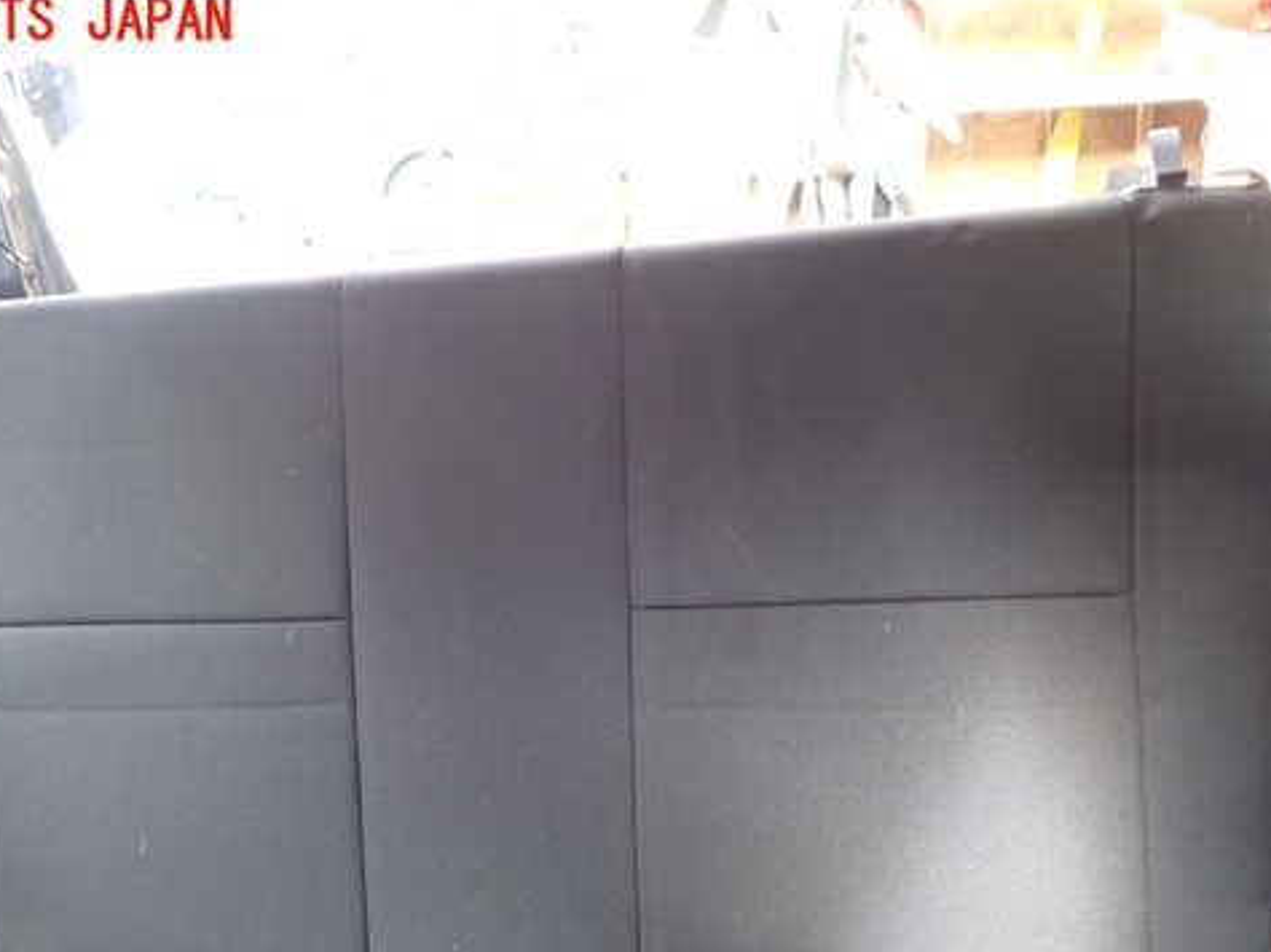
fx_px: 1395
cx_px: 550
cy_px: 593
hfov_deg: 48.9
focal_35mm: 38
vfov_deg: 37.5
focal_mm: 5.4
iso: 320
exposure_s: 1/30
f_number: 2.3
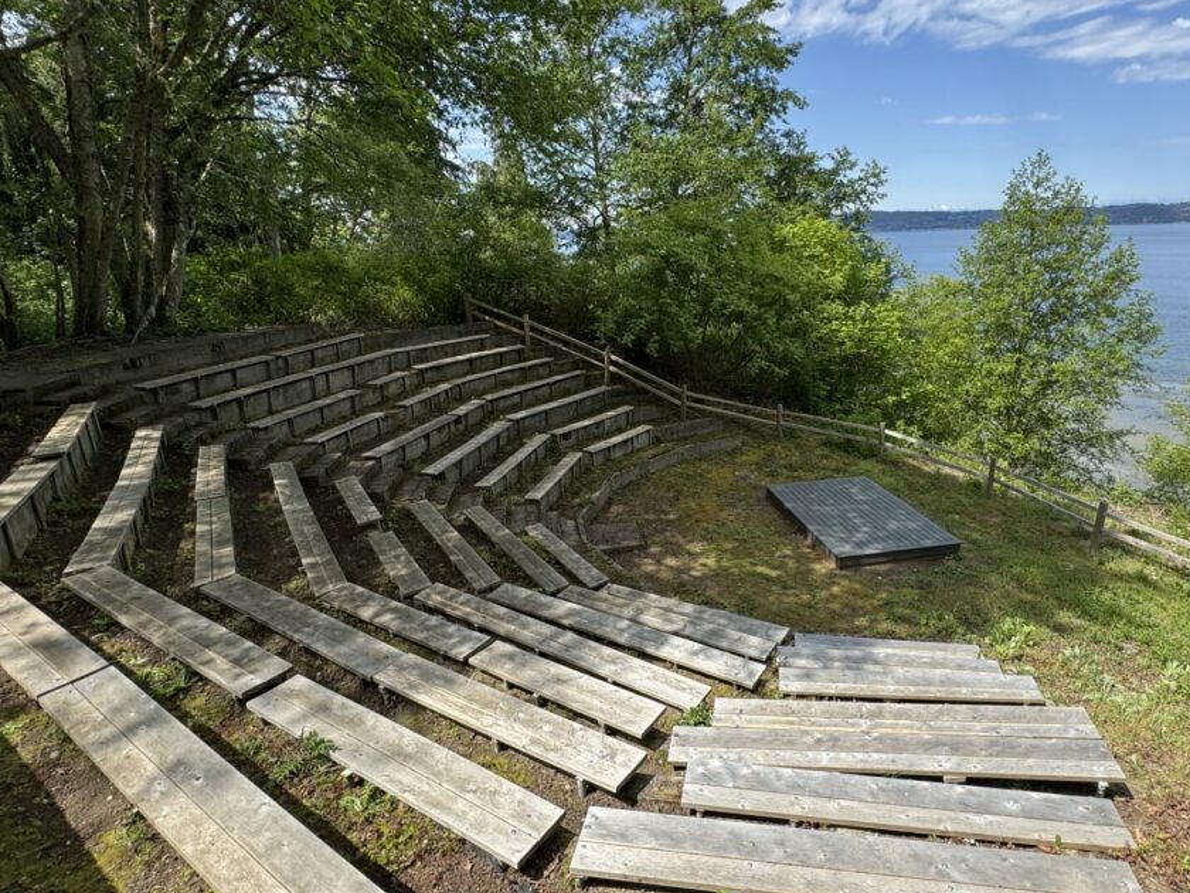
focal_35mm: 20
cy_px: 431
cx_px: 691
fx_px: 688
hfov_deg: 81.1
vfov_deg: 66.0
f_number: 2.2
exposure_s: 1/636
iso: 40
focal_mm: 2.22
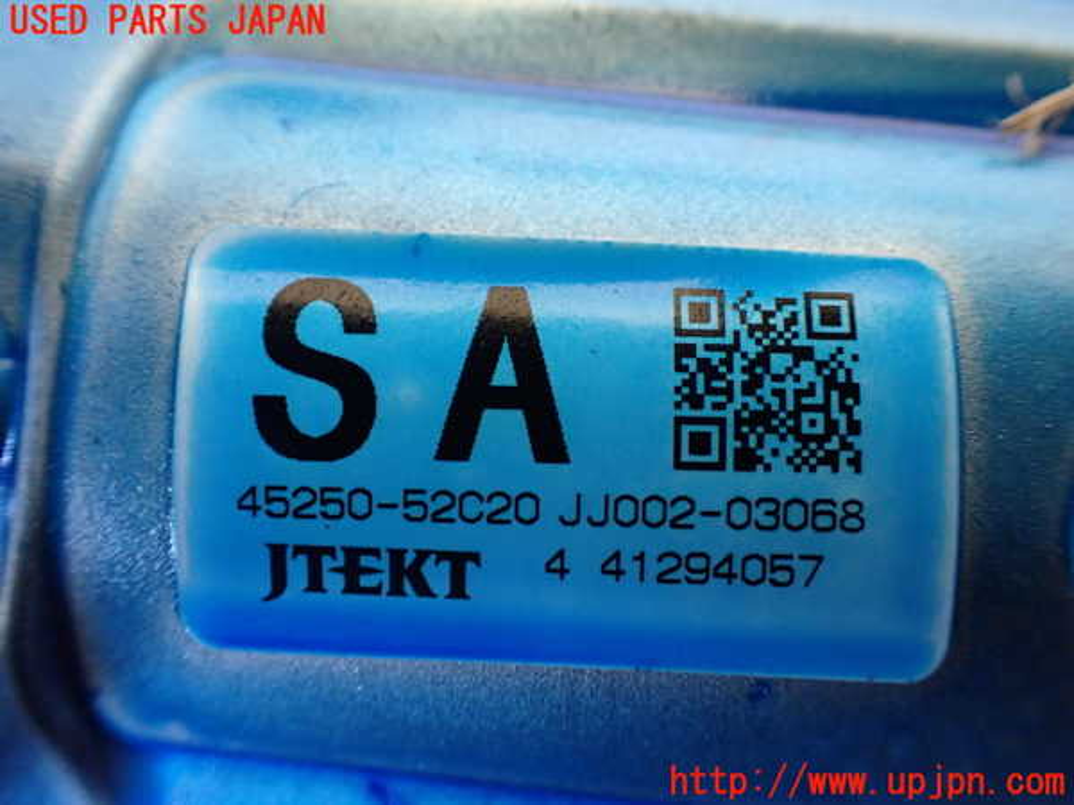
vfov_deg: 46.8
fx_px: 931
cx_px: 537
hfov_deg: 60.0
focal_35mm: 30
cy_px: 402
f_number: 2.3
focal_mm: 5.4
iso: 800
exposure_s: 1/60
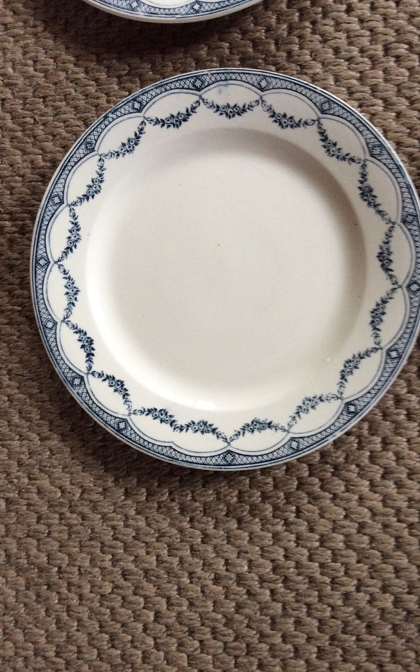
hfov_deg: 37.2
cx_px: 229
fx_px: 623
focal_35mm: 34
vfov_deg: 56.7
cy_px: 335
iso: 200
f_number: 2.4
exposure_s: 1/24
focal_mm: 3.3
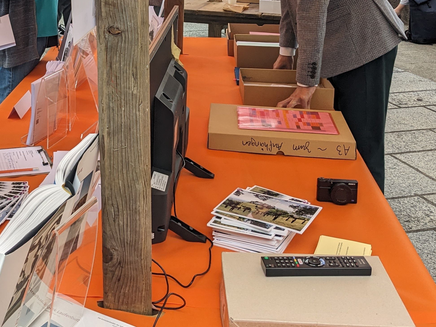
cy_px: 7
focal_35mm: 56
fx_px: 705
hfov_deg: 33.3
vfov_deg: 25.0
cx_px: 86
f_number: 1.73
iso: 38
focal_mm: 4.38
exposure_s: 1/489
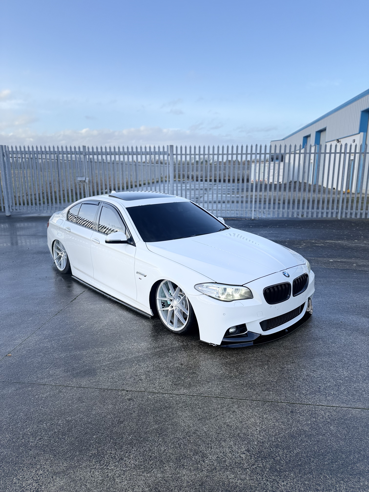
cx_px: 184
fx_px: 341
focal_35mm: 24
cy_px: 246
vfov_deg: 71.6
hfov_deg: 56.8
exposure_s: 1/612
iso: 100
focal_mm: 6.76
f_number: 1.78
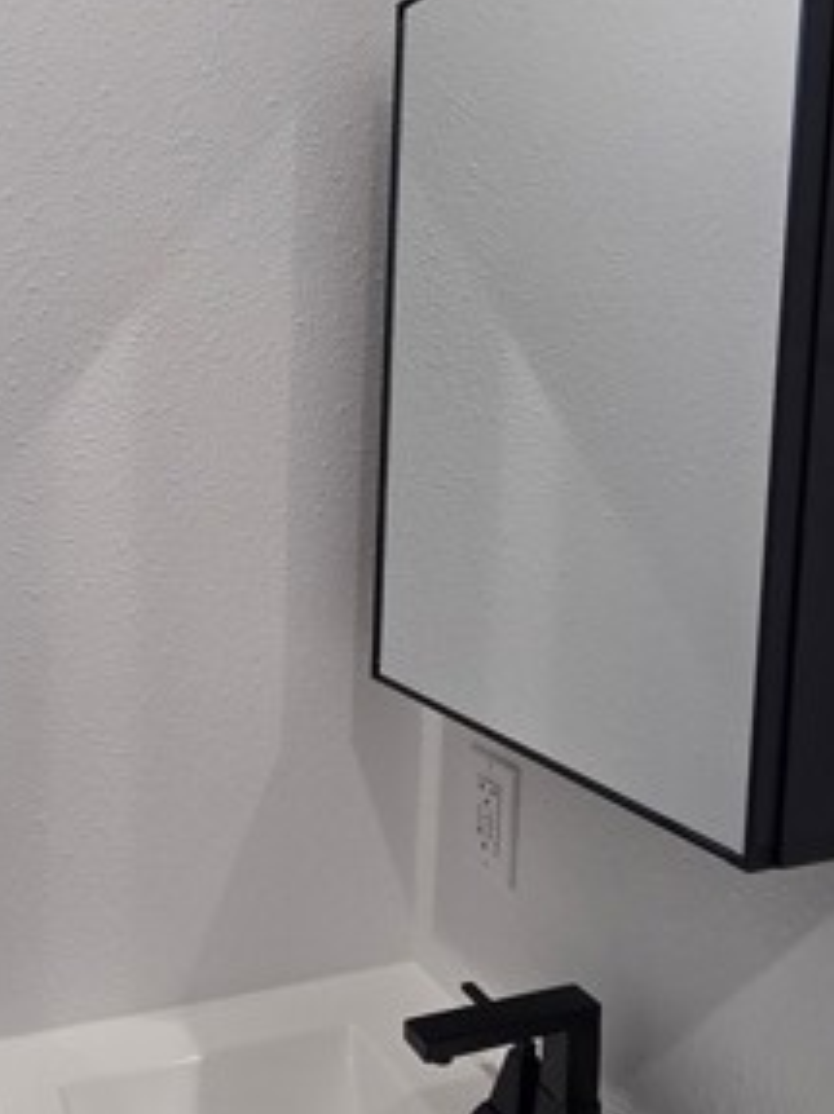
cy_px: 466
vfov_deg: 61.3
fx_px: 932
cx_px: 167
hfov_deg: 45.7
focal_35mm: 29
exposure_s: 1/120
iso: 160
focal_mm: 2.2
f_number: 2.2
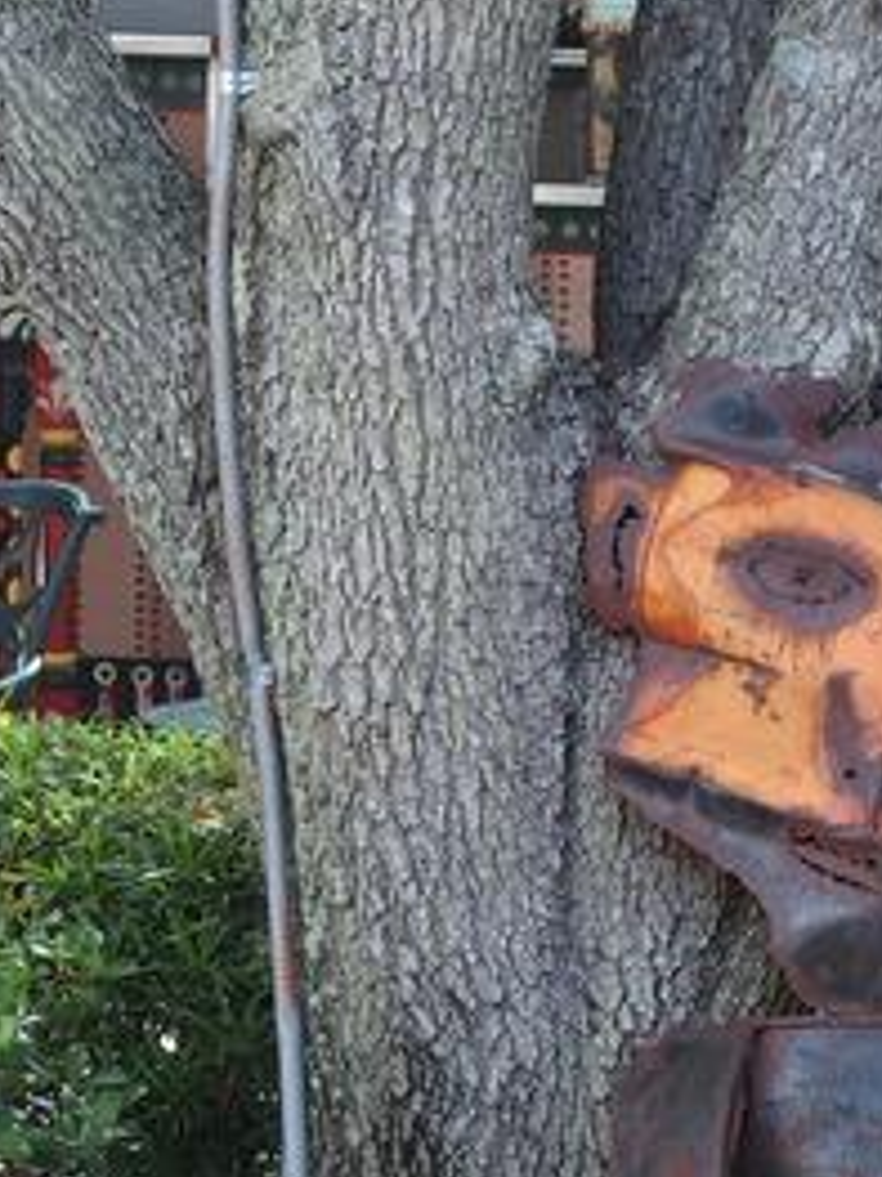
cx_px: 734
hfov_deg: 10.3
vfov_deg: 13.7
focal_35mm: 144
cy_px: 828
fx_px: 4896
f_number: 3.5
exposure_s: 1/160
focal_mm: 17.8
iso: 100
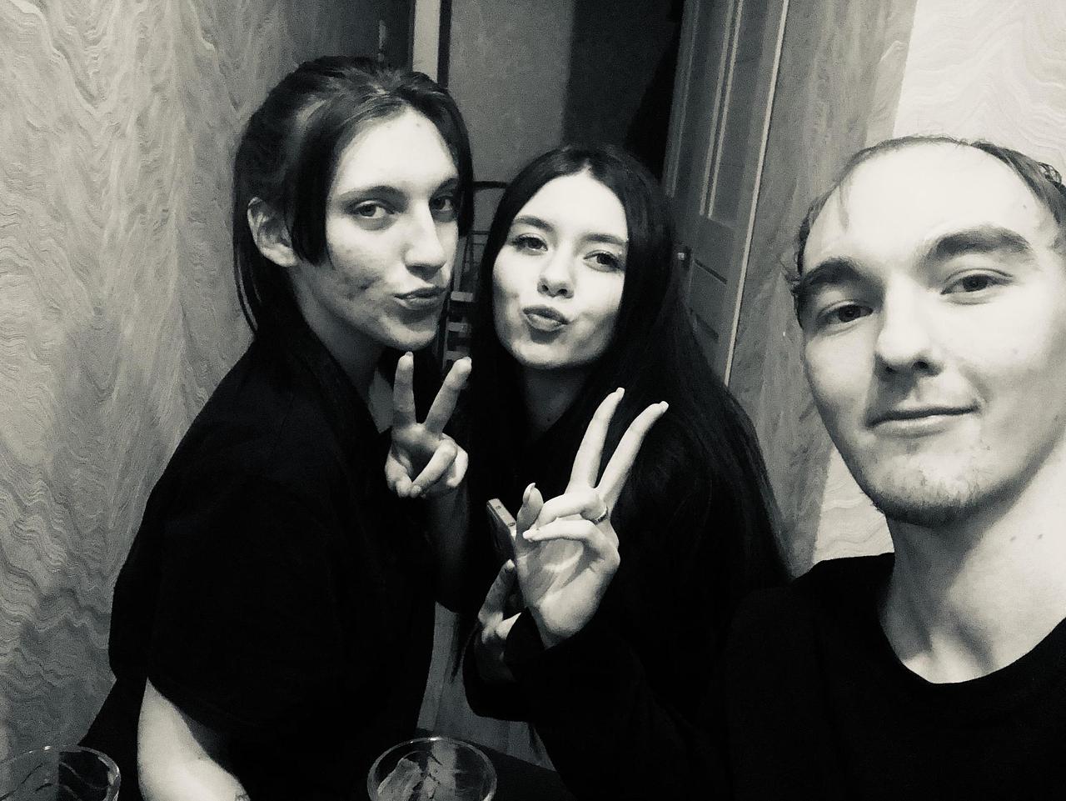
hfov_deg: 56.8
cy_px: 400
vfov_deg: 44.2
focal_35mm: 32
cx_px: 533
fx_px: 986
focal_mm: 2.87
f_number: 2.2
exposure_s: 1/25
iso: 400
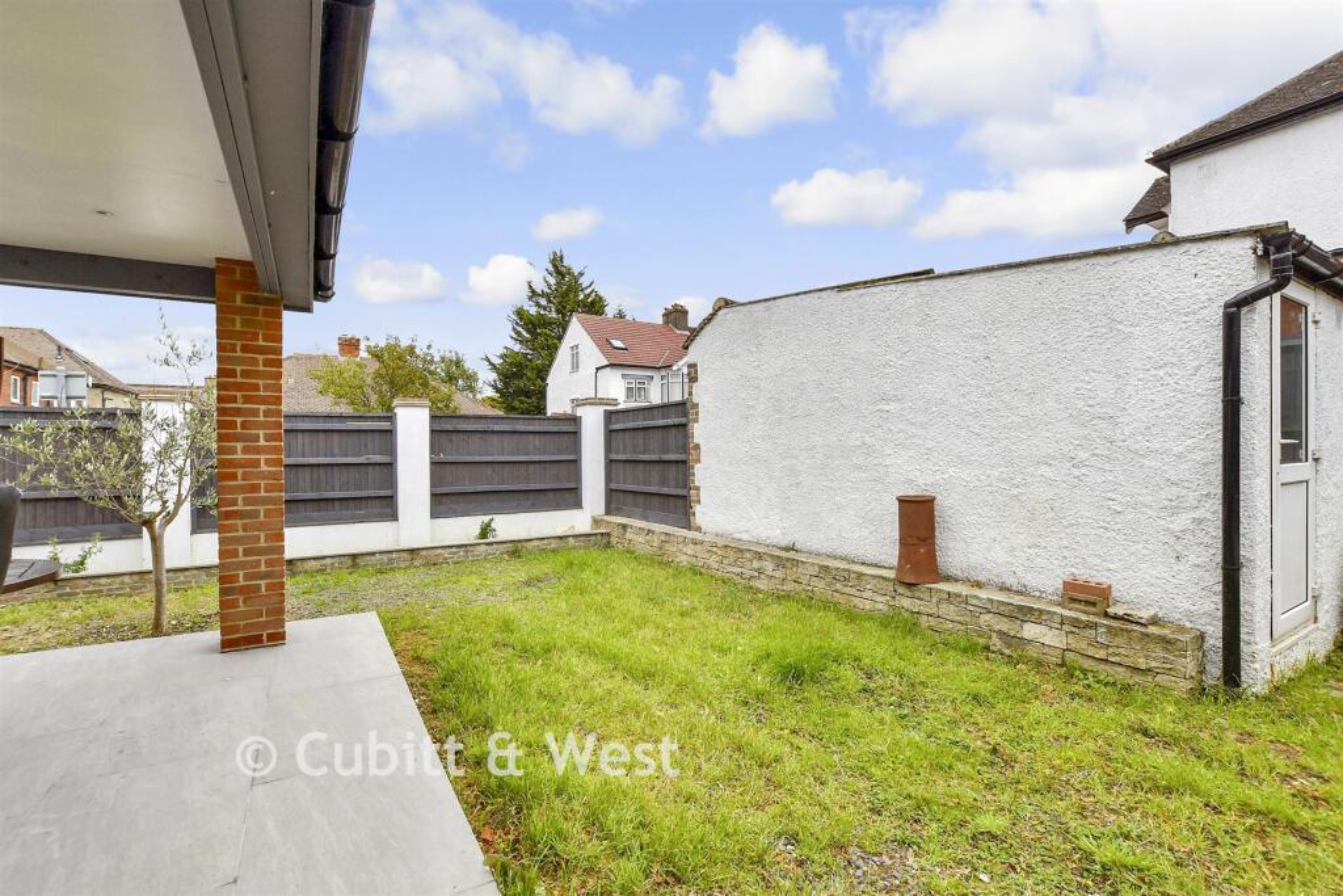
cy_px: 448
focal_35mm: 15
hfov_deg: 100.4
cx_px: 672
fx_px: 560
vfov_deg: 77.3
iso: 160
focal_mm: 10
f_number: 8
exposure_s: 1/100
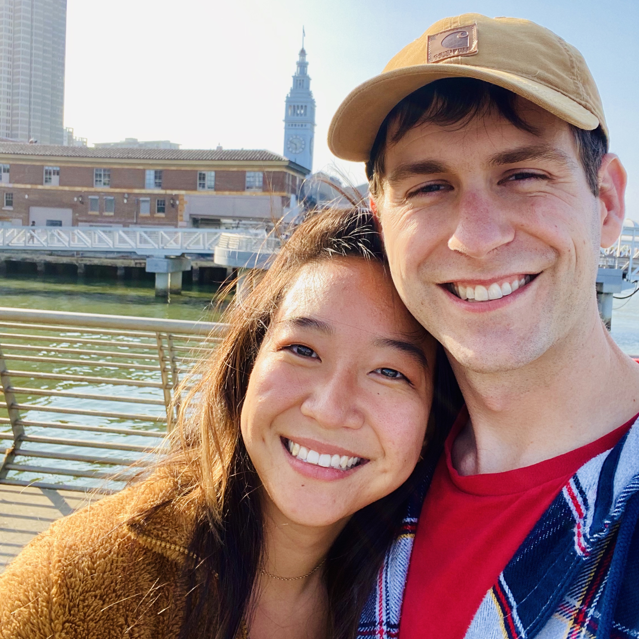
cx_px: 320
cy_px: 272
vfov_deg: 45.9
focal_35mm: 36
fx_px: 752
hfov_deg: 46.0
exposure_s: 1/246
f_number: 2.2
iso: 25
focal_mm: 2.71
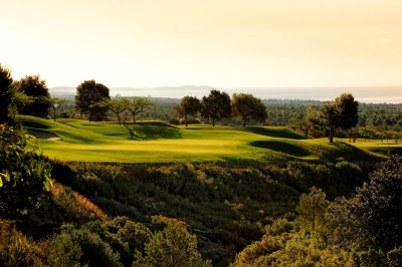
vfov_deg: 12.2
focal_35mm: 112
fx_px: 1250
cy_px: 134
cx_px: 201
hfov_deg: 18.3
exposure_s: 1/1000
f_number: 9
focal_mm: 112
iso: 640
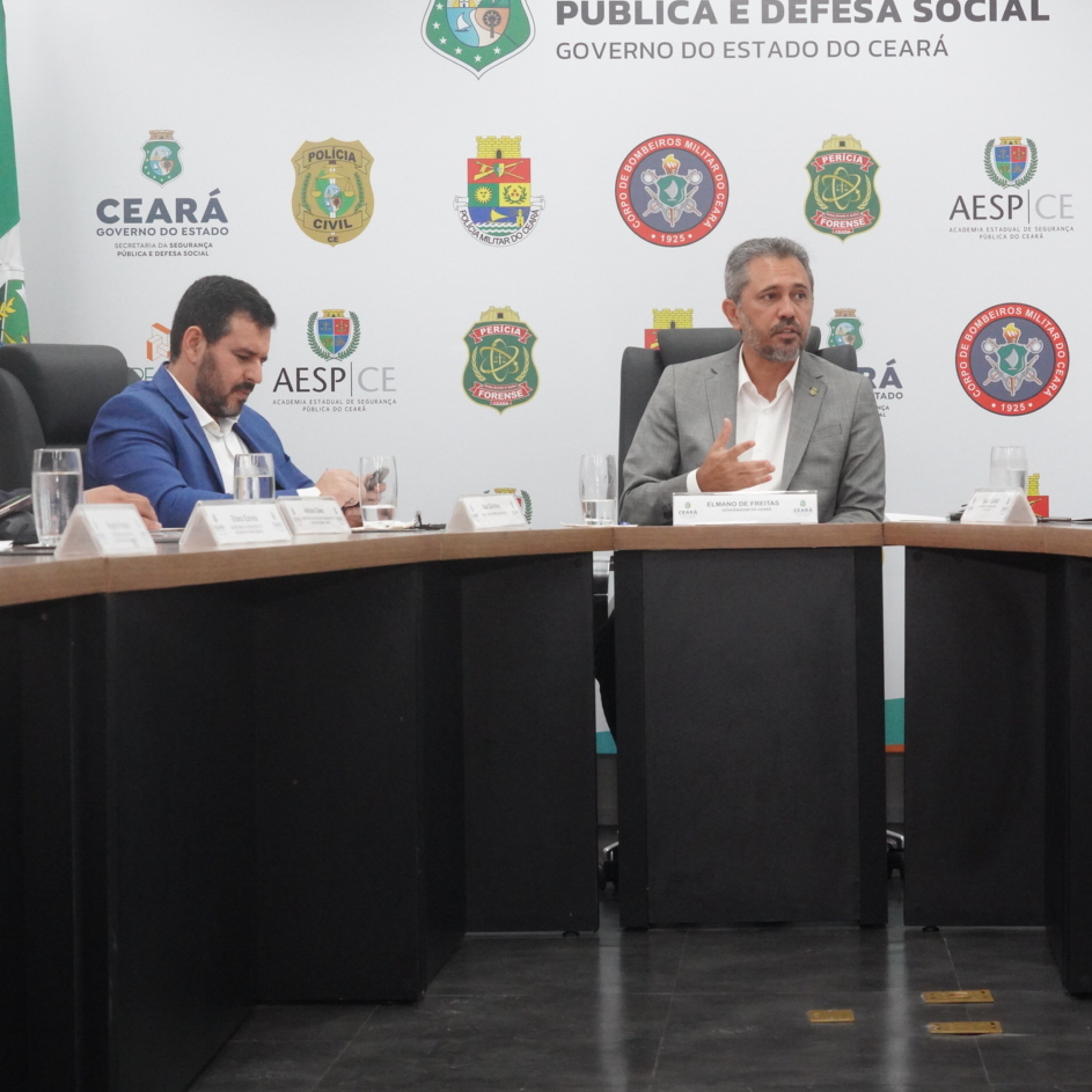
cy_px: 550
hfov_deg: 17.0
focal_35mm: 102
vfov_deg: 17.1
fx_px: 3640
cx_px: 701
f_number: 10
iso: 8000
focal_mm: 70
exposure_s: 1/160
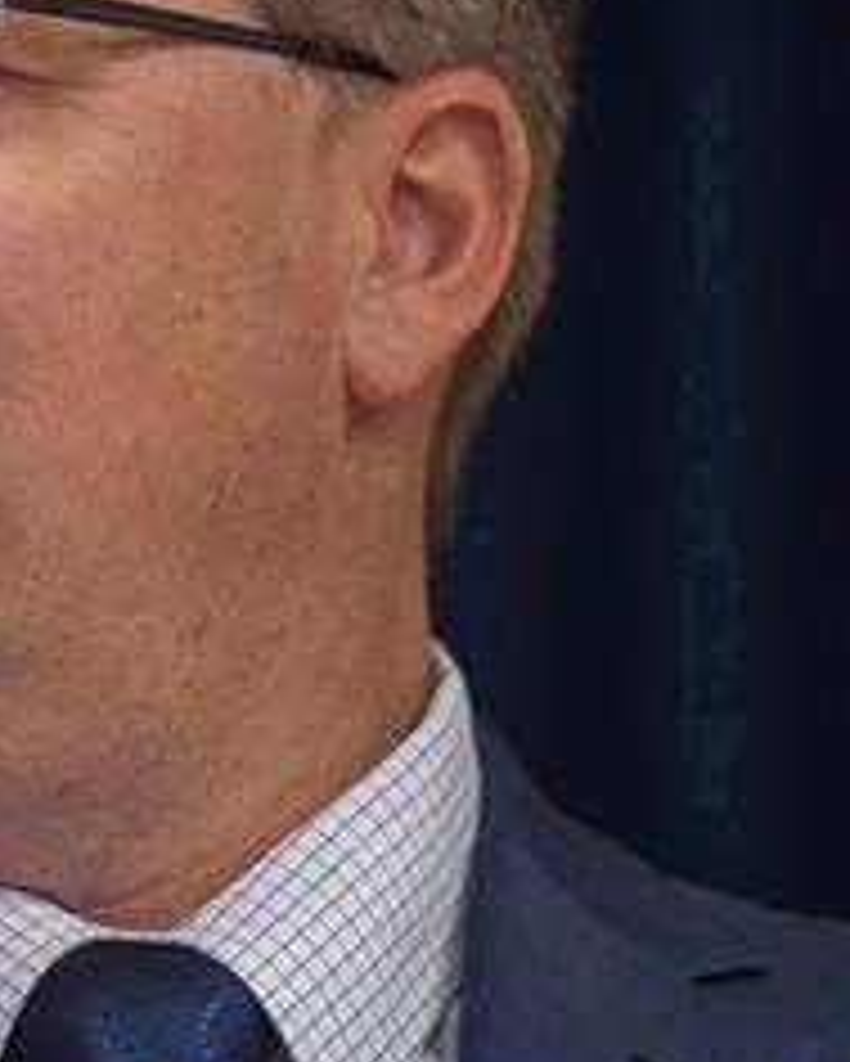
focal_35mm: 516
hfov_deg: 3.0
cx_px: -274
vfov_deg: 3.7
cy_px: 223
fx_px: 16216
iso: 1600
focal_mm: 200
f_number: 2.8
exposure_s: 1/500
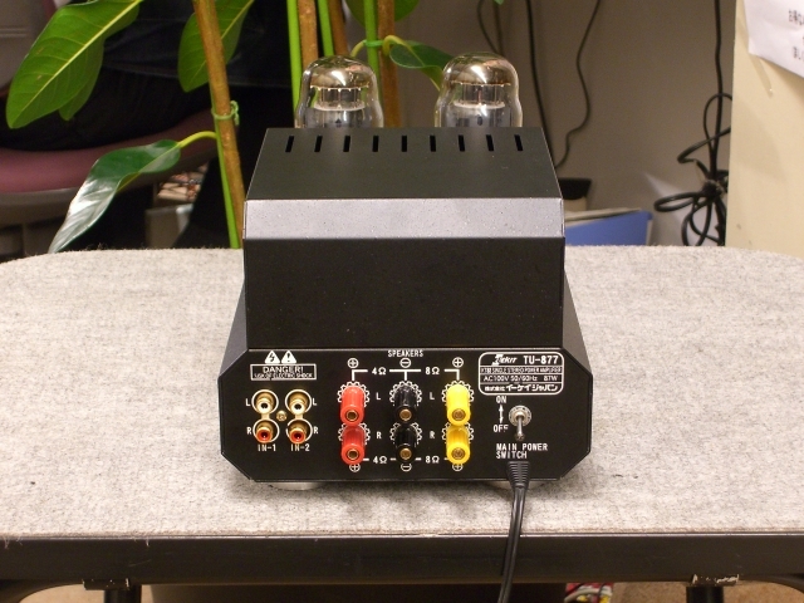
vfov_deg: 18.4
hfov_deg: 24.4
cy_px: 302
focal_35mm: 80
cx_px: 402
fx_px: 1858
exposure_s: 1/6
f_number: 4.4
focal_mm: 16.6
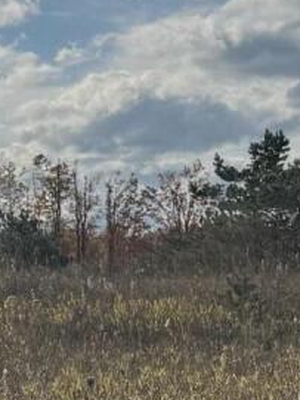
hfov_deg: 8.2
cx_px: -191
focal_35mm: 177
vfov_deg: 11.1
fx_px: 2047
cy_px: 311
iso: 64
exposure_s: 1/12346
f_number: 1.78
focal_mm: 6.76
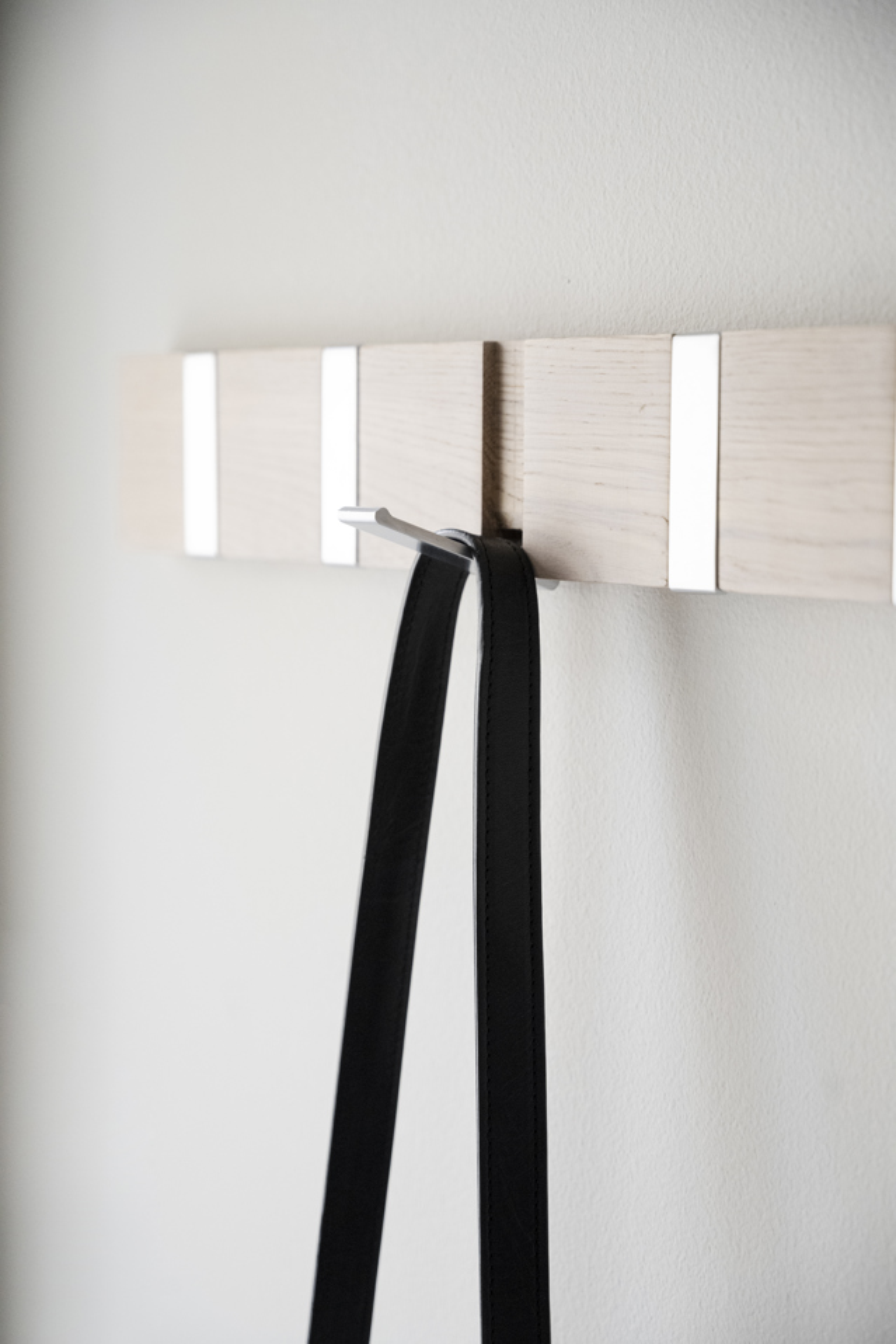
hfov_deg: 19.5
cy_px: 672
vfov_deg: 28.8
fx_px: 2612
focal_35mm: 70
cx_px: 448
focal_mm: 70
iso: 2500
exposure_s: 1/200
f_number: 4
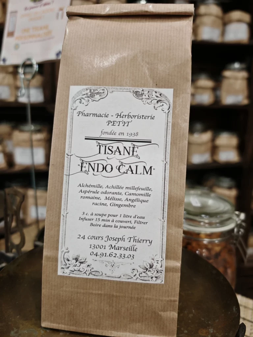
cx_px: 126
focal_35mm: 27
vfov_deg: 65.3
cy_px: 168
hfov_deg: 51.4
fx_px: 263
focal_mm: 6.83
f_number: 1.4
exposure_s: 1/50
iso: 200
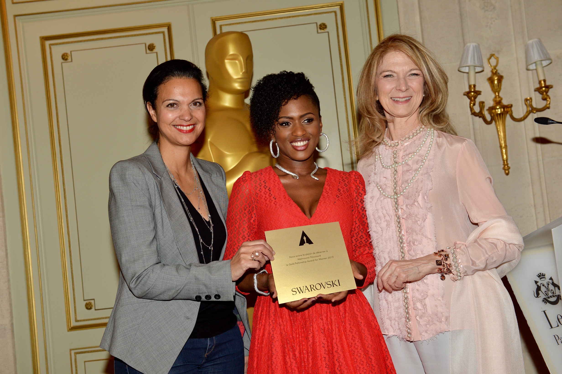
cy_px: 187
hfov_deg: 39.6
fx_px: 780
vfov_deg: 27.0
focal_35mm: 50
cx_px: 281
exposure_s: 1/125
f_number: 5.6
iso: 640
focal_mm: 50
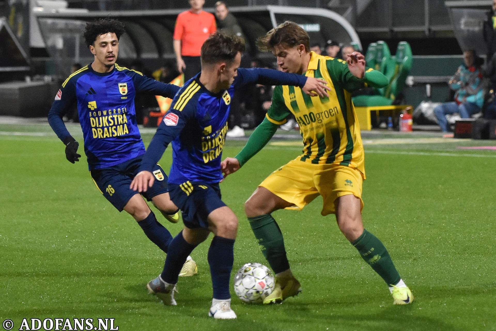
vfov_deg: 8.3
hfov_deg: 12.5
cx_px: 248
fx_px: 2273
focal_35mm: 165
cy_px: 166
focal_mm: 110
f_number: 2.8
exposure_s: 1/640
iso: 2500
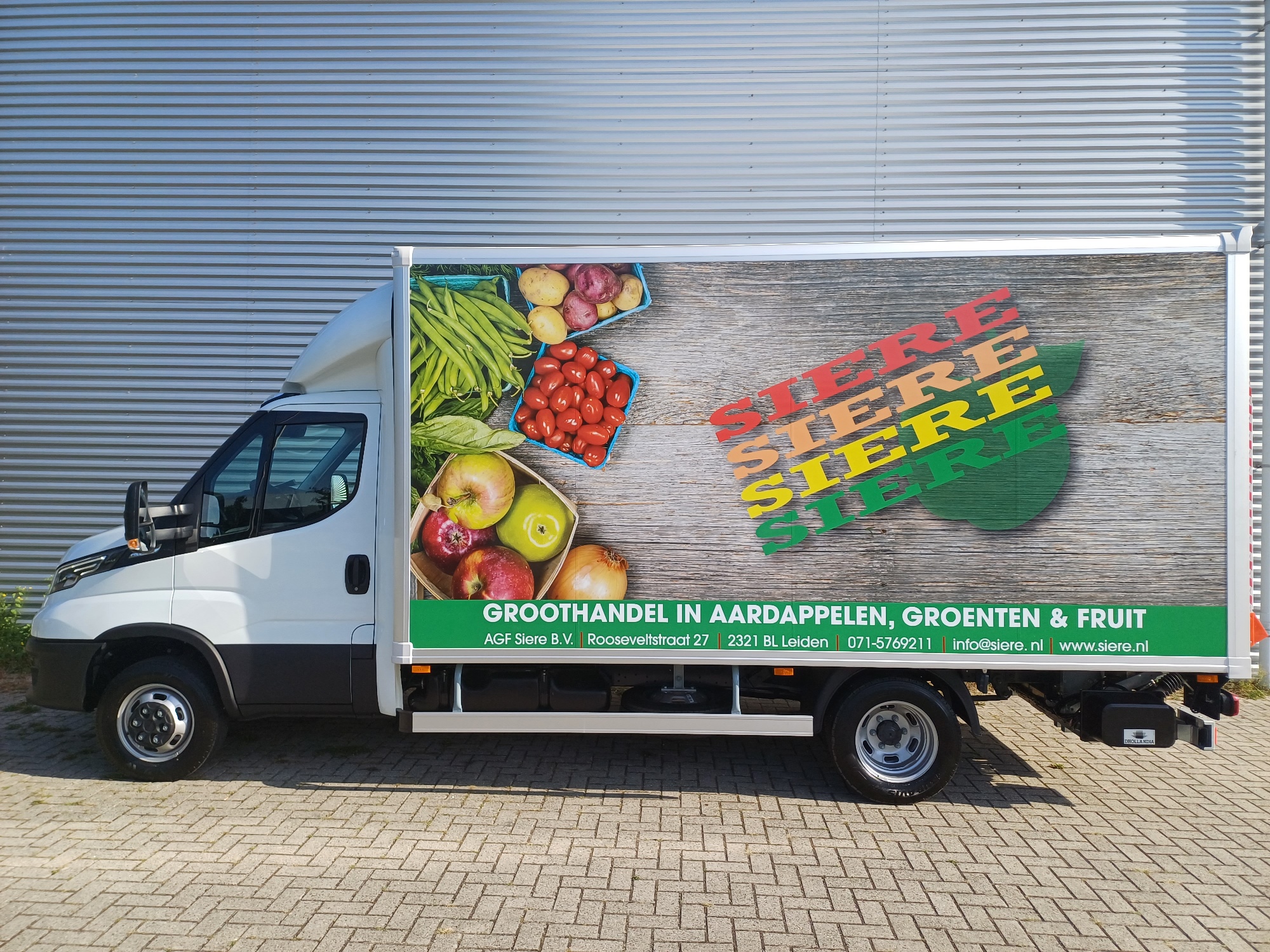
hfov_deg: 69.4
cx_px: 635
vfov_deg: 54.9
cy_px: 476
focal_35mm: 25
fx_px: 917
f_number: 1.8
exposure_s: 1/677
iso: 50
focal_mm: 4.65
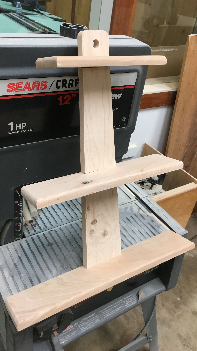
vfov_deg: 61.0
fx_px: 297
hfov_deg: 36.7
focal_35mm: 32
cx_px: 93
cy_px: 174
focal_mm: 4.15
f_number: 2.2
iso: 50
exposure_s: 1/30
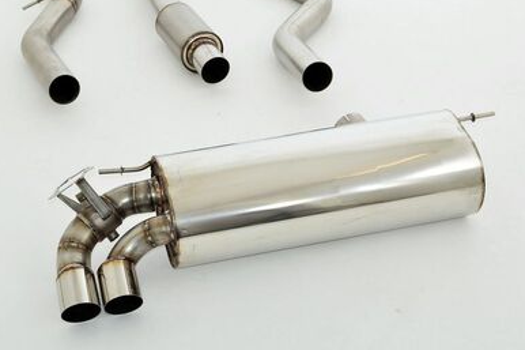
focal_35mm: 66
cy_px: 130
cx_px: 248
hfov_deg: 30.5
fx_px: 962
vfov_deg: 20.6
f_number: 10
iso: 200
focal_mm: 34
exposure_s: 1/200
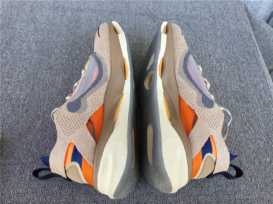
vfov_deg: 45.4
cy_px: 102
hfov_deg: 58.4
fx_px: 244
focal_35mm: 31
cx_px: 136
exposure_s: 1/118
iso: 25
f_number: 2.4
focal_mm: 3.3
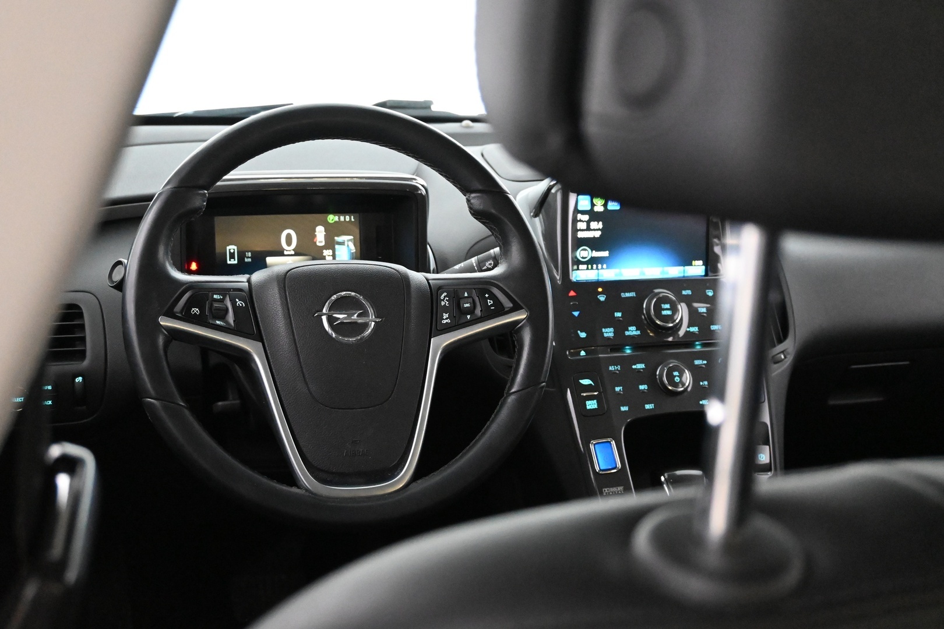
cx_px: 472
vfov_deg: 29.4
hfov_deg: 43.0
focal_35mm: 46
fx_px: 1200
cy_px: 314
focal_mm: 30.5
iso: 9000
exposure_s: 1/50
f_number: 4.8
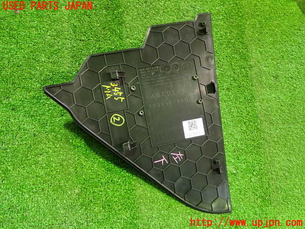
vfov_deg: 46.8
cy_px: 114
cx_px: 152
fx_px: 264
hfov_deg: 60.0
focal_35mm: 30
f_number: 2.3
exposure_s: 1/25
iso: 800
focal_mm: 5.4
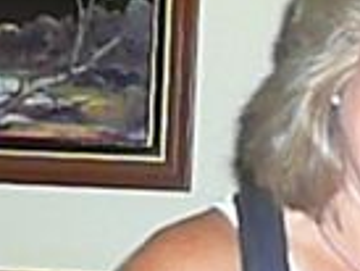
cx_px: 418
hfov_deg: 11.9
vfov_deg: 9.1
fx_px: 1697
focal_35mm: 163
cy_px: 158
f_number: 2.8
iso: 800
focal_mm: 5.2
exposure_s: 1/8
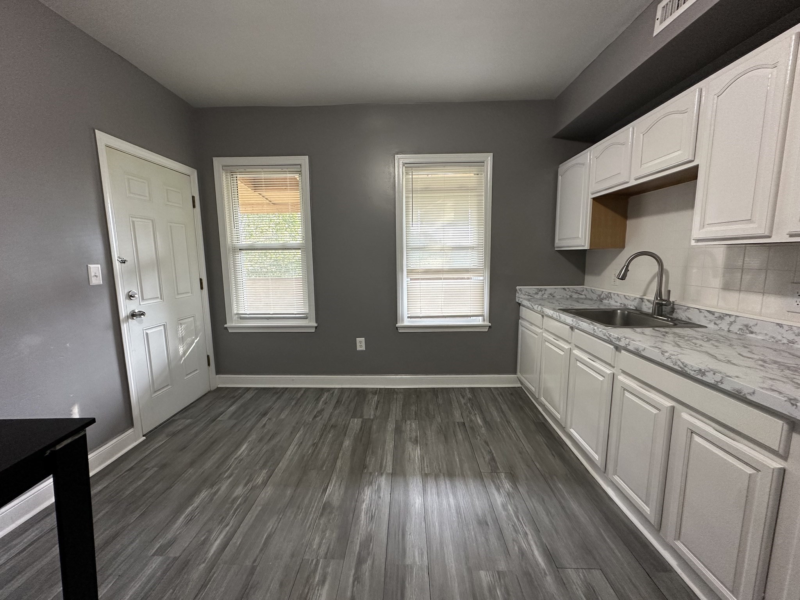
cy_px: 300
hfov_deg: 102.1
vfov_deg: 85.7
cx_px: 400
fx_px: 324
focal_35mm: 14
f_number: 2.2
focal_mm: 2.22
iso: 200
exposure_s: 1/60
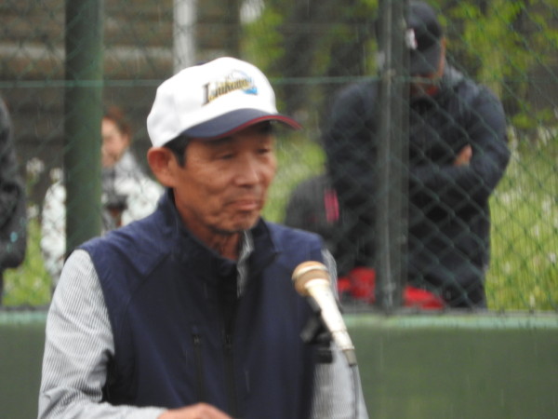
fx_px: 9672
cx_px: 279
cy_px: 210
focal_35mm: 600
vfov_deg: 2.5
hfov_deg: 3.3
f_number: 5.6
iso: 320
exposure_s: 1/250
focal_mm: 107.5
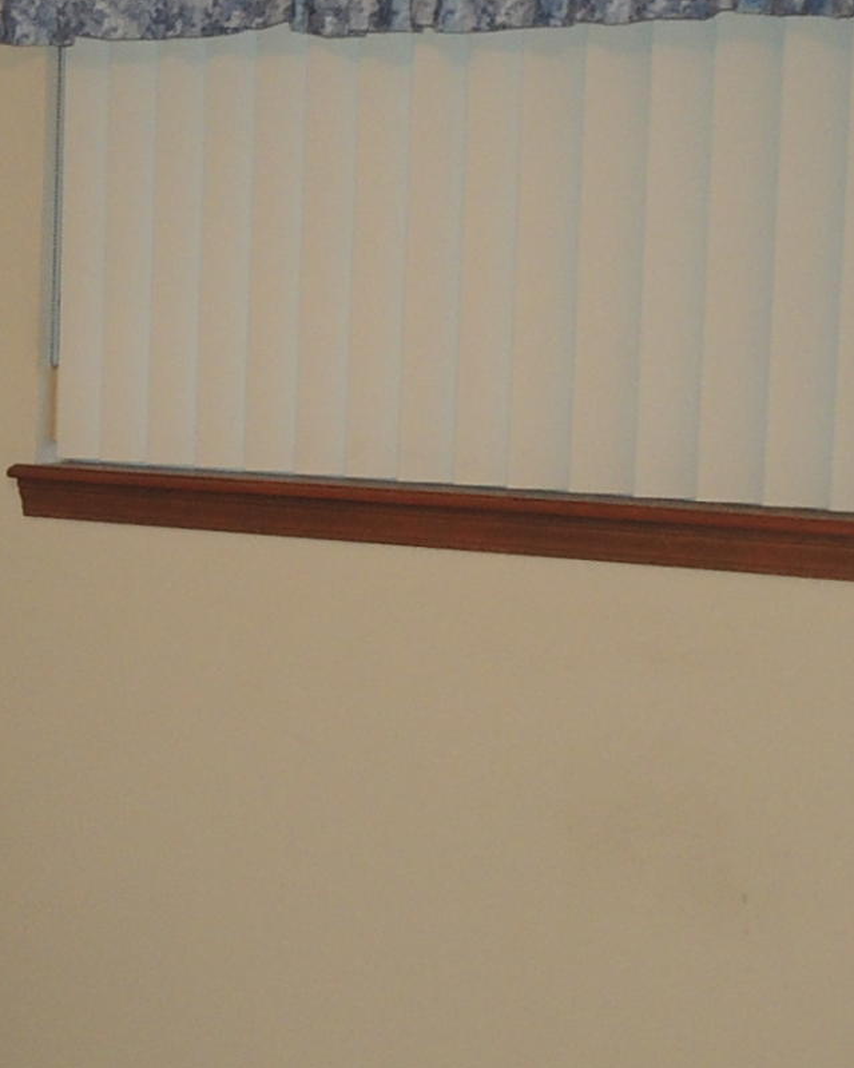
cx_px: -422
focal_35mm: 88
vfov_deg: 21.7
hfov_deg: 16.0
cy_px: 501
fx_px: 2781
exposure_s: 1/30
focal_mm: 4.3
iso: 200
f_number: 3
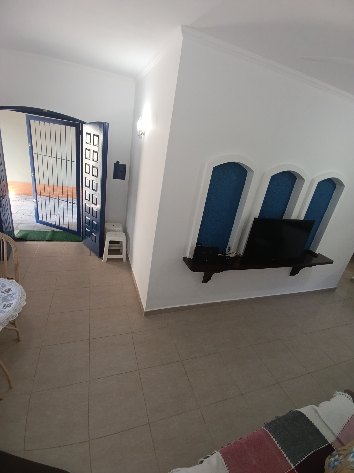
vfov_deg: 94.5
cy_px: 236
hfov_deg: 78.1
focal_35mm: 16
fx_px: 218
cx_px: 177
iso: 250
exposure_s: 1/60
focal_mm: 1.65
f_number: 2.2
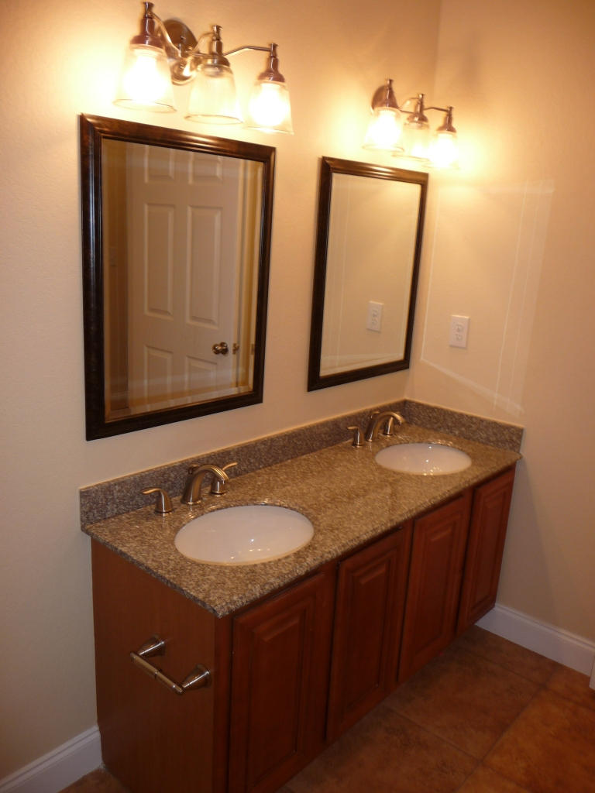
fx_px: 642
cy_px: 396
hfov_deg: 49.7
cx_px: 298
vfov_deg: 63.4
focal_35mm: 28
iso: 100
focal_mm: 4.7
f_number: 3.3
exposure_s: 1/40
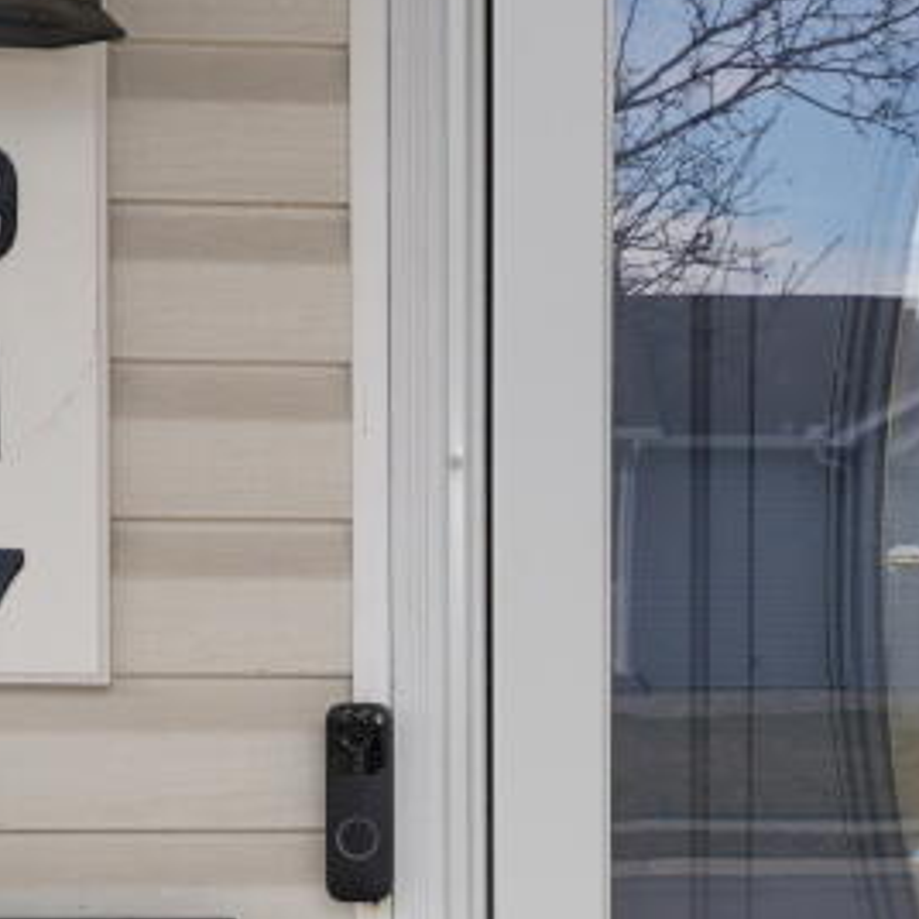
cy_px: 1001
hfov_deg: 15.1
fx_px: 3424
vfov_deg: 14.9
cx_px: 813
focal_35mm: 114
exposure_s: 1/160
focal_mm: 16
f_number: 4.5
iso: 100
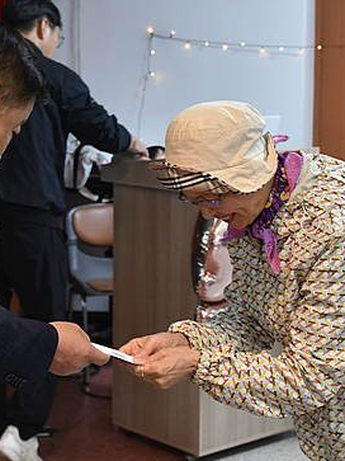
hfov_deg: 16.6
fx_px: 1183
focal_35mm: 89
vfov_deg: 22.0
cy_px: 184
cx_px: 156
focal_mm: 42
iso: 3200
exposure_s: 1/125
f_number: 4.5
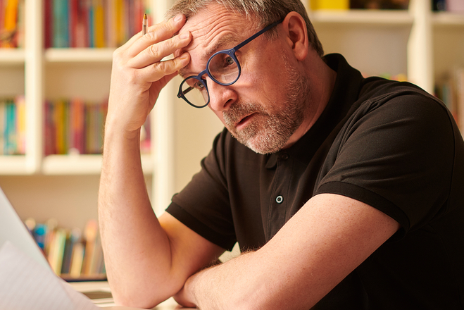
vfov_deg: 15.0
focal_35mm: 91
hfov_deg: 22.3
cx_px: 170
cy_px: 166
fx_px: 1173
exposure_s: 1/160
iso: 250
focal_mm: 50
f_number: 2.5
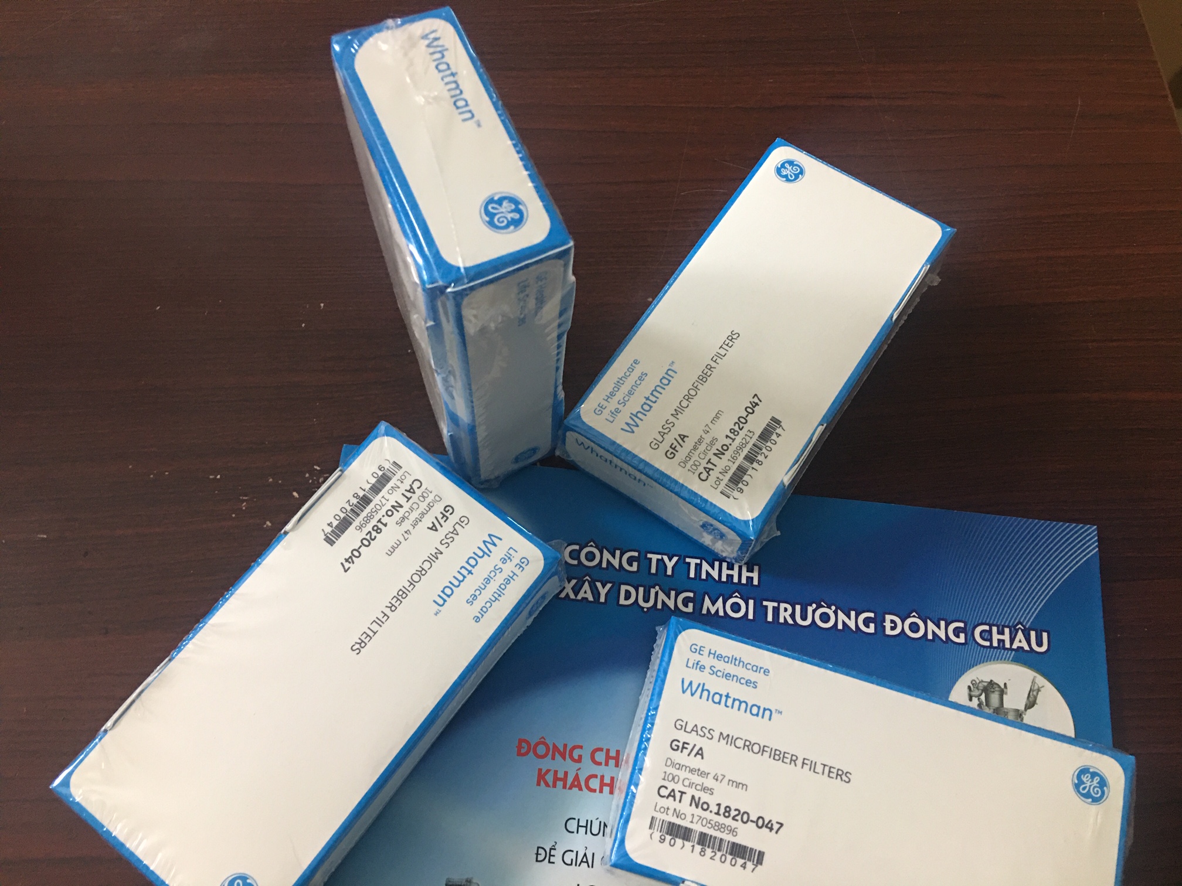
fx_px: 990
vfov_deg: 48.2
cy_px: 443
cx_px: 591
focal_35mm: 29
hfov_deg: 61.7
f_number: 2.2
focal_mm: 4.15
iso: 80
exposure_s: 1/10
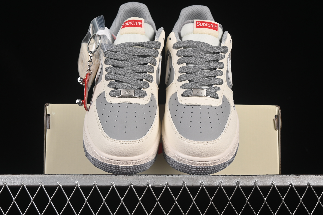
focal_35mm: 75
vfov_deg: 18.2
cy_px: 108
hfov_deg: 27.0
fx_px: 673
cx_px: 162
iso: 160
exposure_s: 1/80
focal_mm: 50
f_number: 8
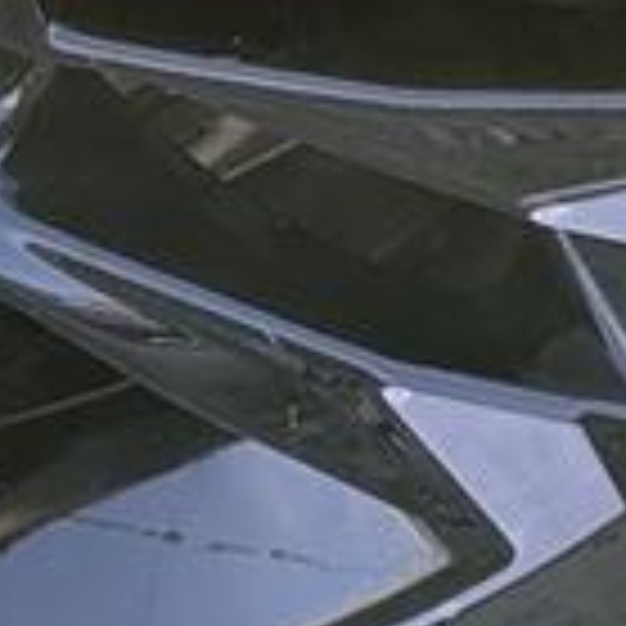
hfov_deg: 8.4
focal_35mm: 203
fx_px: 4153
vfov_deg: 8.1
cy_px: -725
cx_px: -381
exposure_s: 1/163
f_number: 1.89
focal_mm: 5.43
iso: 39
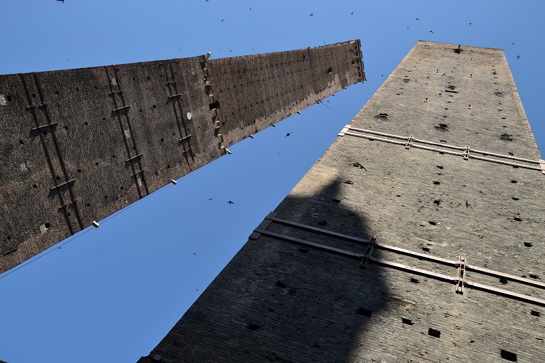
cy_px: 182
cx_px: 272
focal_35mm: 33
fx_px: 499
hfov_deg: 57.2
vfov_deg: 40.0
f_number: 11
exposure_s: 1/400
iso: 400
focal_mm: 22
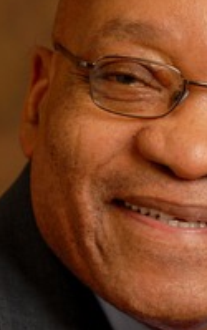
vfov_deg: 4.7
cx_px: 170
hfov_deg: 3.0
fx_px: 3975
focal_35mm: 442
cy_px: 164
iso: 200
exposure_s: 1/125
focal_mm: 120
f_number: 5.6
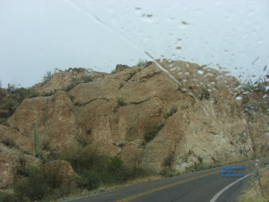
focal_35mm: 38
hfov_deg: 49.0
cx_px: 134
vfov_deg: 37.7
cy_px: 101
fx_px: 295
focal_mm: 6.3
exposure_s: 1/284
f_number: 2.8
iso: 50
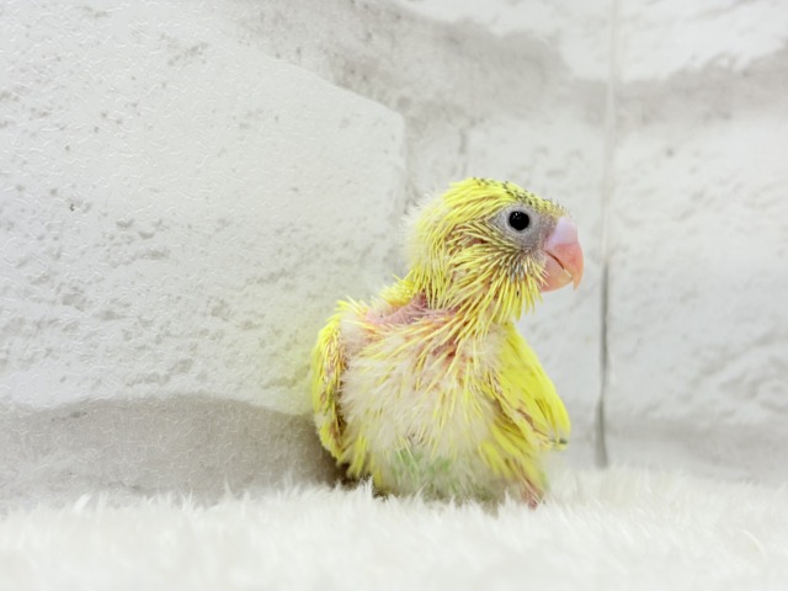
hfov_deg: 36.8
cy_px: 296
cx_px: 394
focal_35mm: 52
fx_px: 1184
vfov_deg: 28.0
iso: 50
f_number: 1.6
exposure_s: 1/100
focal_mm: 5.96
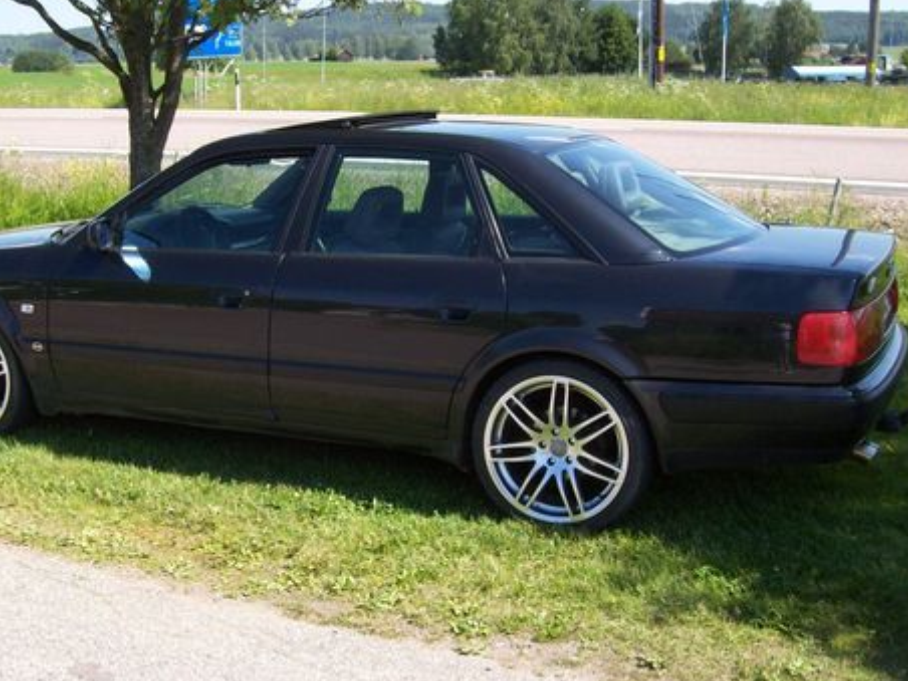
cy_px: 344
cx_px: 352
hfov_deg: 37.3
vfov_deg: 28.6
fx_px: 1338
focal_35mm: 51
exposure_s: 1/288
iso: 80
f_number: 4.8
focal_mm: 6
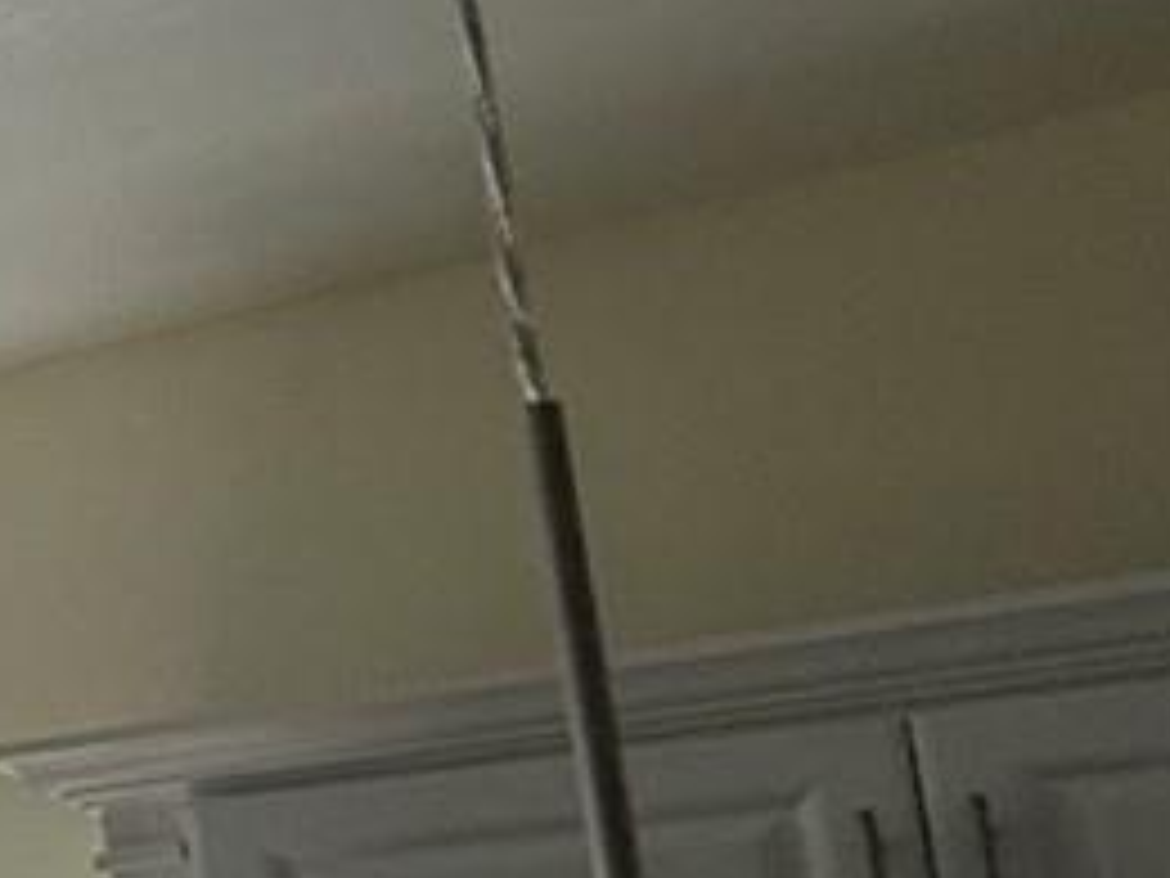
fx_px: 2907
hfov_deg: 11.3
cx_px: -2398
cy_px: 955
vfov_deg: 16.7
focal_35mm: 86
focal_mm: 2.22
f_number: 2.2
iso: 64
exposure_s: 1/355
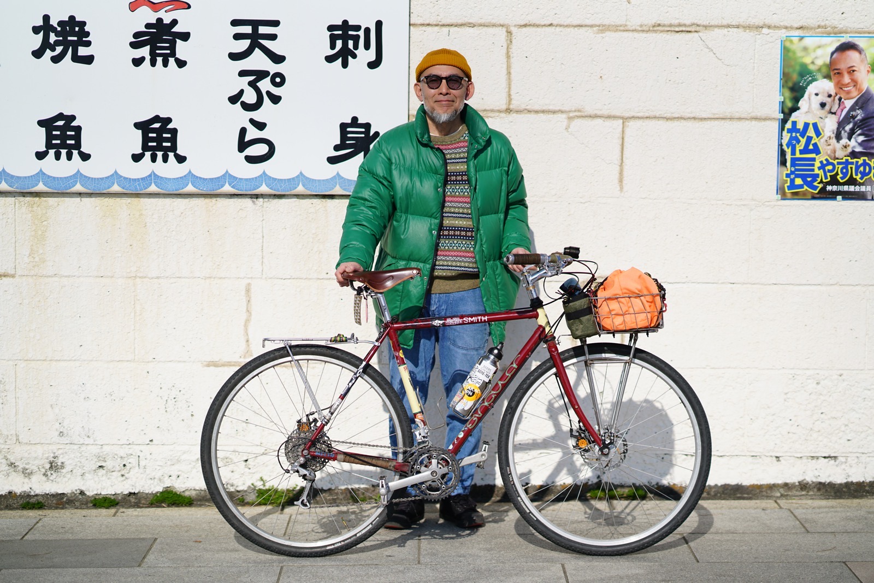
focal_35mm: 85
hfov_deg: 23.9
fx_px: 2064
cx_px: 437
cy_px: 292
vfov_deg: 16.1
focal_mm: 85
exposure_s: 1/8000
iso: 100
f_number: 2
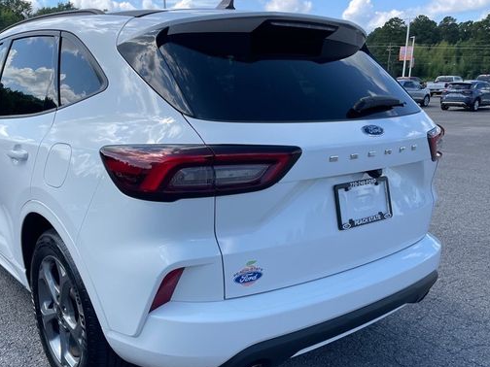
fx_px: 467
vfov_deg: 42.8
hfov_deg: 54.7
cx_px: 183
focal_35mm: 33
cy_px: 217
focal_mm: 4.2
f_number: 1.6
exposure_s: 1/1618
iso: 32
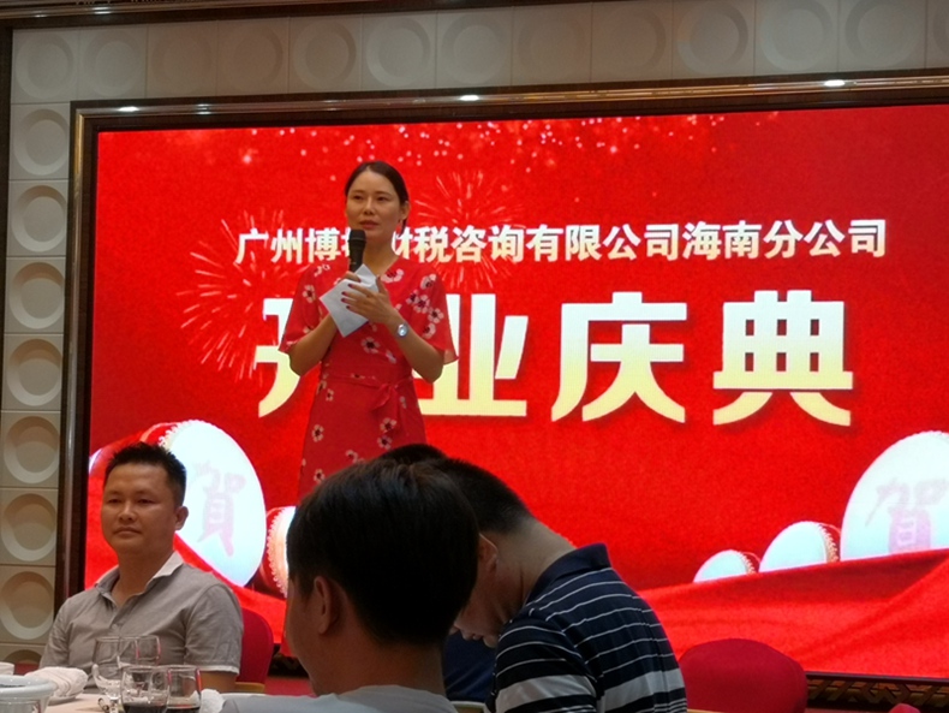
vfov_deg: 18.0
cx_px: 474
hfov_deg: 23.8
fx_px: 2249
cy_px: 356
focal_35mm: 82
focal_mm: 3.95
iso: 200
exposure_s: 1/50
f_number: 1.6
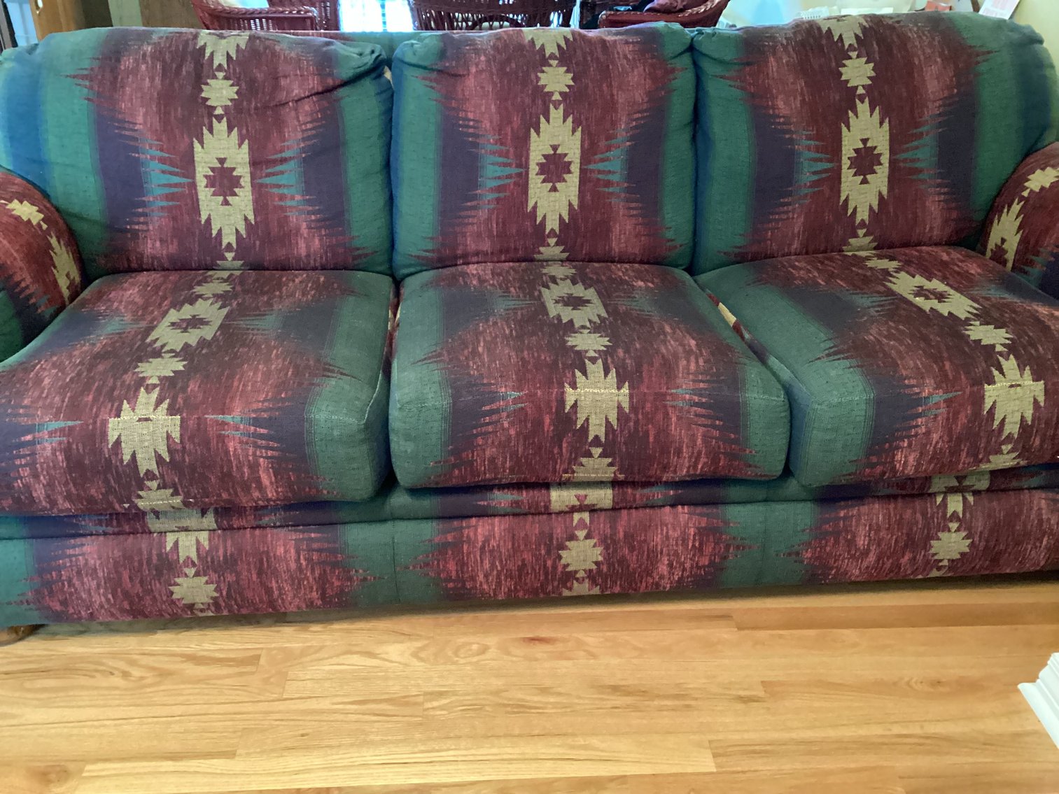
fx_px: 948
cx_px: 530
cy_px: 397
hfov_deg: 58.3
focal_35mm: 31
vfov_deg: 45.4
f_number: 2.4
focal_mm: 3.3
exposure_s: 1/20
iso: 640
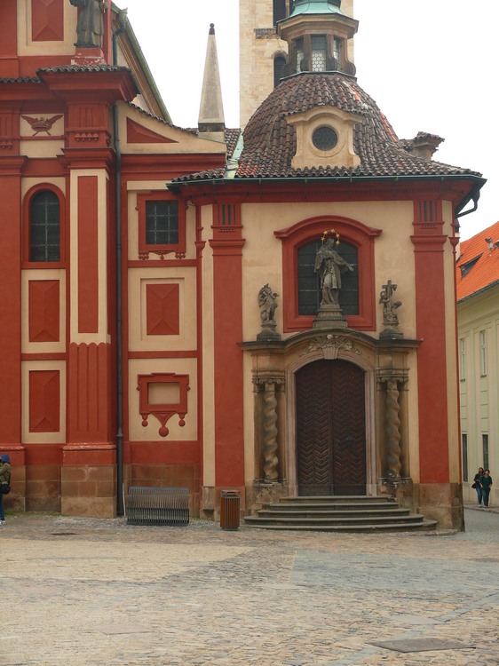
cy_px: 333
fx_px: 1192
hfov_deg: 23.6
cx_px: 250
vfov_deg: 31.2
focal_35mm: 62
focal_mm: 13.1
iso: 100
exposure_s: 1/40
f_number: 3.2
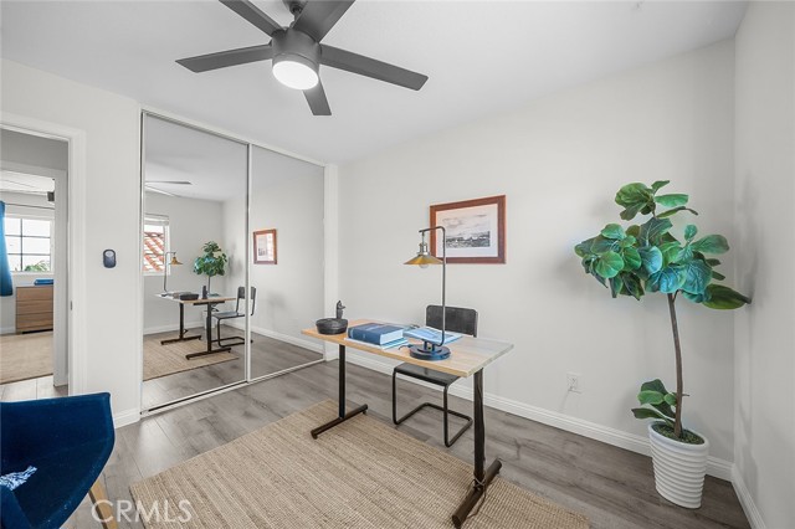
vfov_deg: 85.4
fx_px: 287
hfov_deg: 108.4
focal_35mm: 13
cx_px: 398
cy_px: 264
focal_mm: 13
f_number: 5
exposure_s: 1/80
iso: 1000
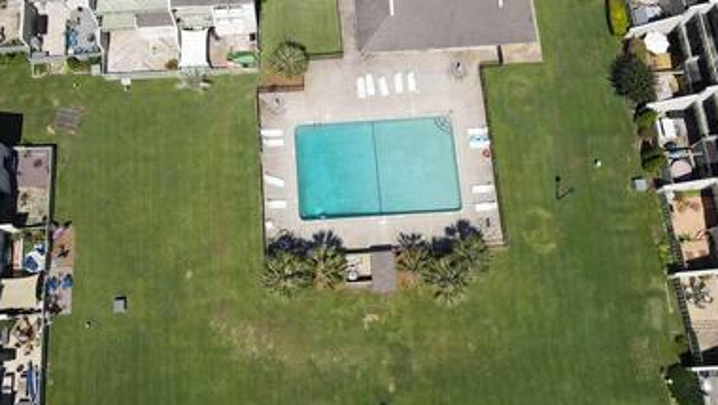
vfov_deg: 25.6
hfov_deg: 46.2
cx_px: 299
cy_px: -15
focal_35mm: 44
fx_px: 838
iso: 100
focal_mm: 4.5
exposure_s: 1/725
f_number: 2.8
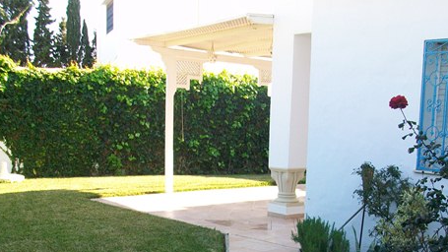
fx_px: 582
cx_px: 231
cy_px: 219
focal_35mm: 49
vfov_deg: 23.9
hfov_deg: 42.1
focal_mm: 5.7
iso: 64
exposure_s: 1/125
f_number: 2.8
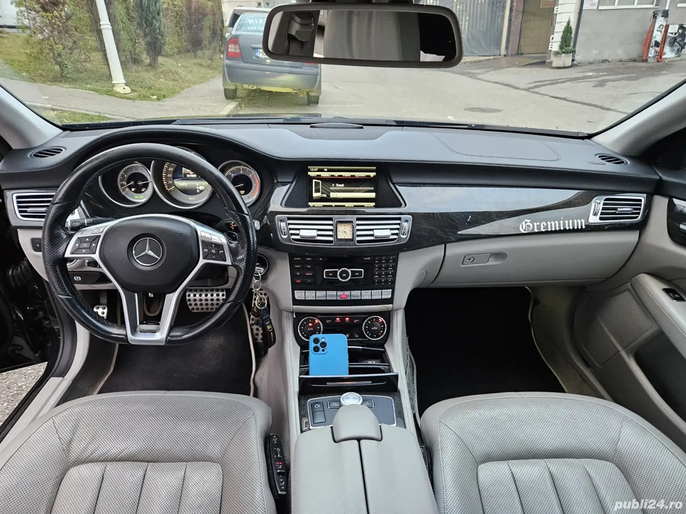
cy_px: 257
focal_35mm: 23
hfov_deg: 73.9
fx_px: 456
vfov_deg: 58.9
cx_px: 343
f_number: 1.8
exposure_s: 1/34
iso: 250
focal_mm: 5.4
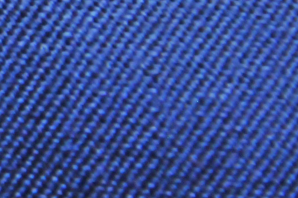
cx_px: -299
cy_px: -95
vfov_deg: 1.1
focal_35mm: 1234
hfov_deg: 1.7
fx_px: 10202
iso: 3200
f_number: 5.6
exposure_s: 1/30
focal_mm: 200
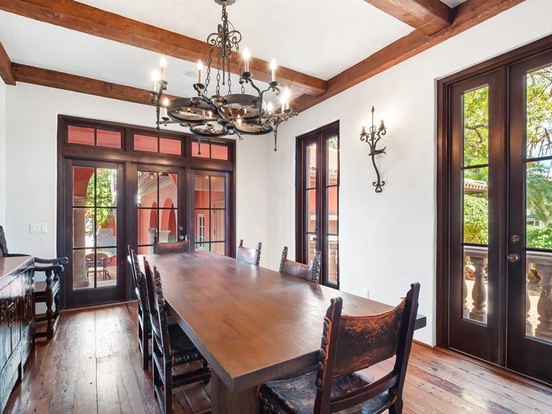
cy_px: 219
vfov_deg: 74.6
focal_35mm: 17
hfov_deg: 91.0
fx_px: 271
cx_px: 268
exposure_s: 1/2
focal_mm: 7
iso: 200
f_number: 7.1
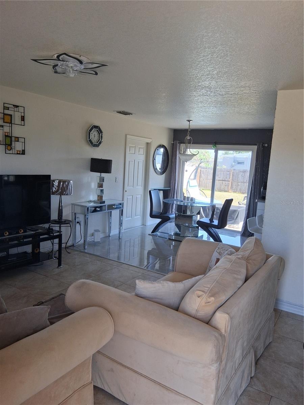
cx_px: 152
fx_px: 304
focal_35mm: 26
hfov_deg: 53.1
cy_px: 202
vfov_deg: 67.3
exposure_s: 1/120
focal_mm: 3.98
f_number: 1.8
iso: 100
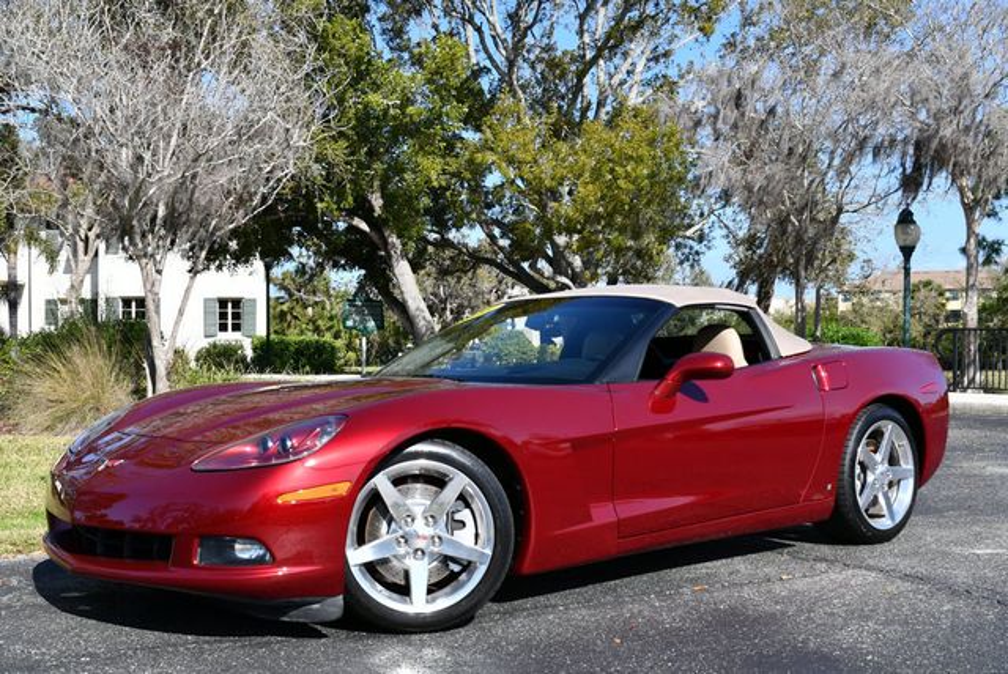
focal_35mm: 44
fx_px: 1233
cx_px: 504
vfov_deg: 30.6
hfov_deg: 44.5
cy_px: 337
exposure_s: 1/250
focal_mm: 22
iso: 100
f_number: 8
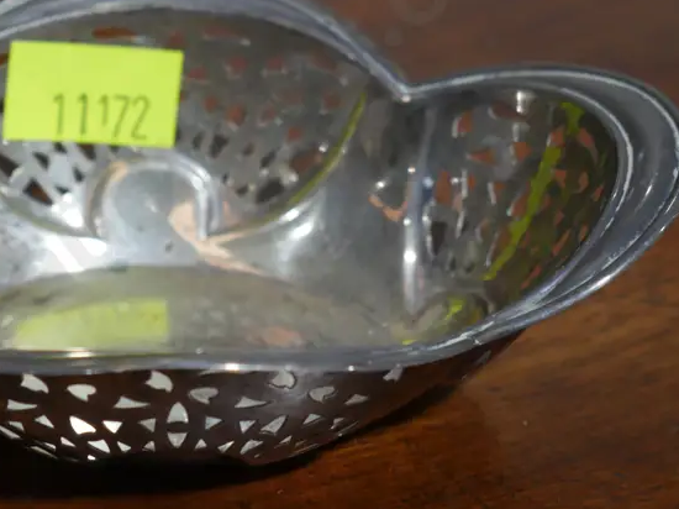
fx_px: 2412
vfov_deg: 12.0
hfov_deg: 15.9
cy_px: 232
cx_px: 101
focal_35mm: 123
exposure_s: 1/80
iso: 800
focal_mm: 33
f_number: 5.4
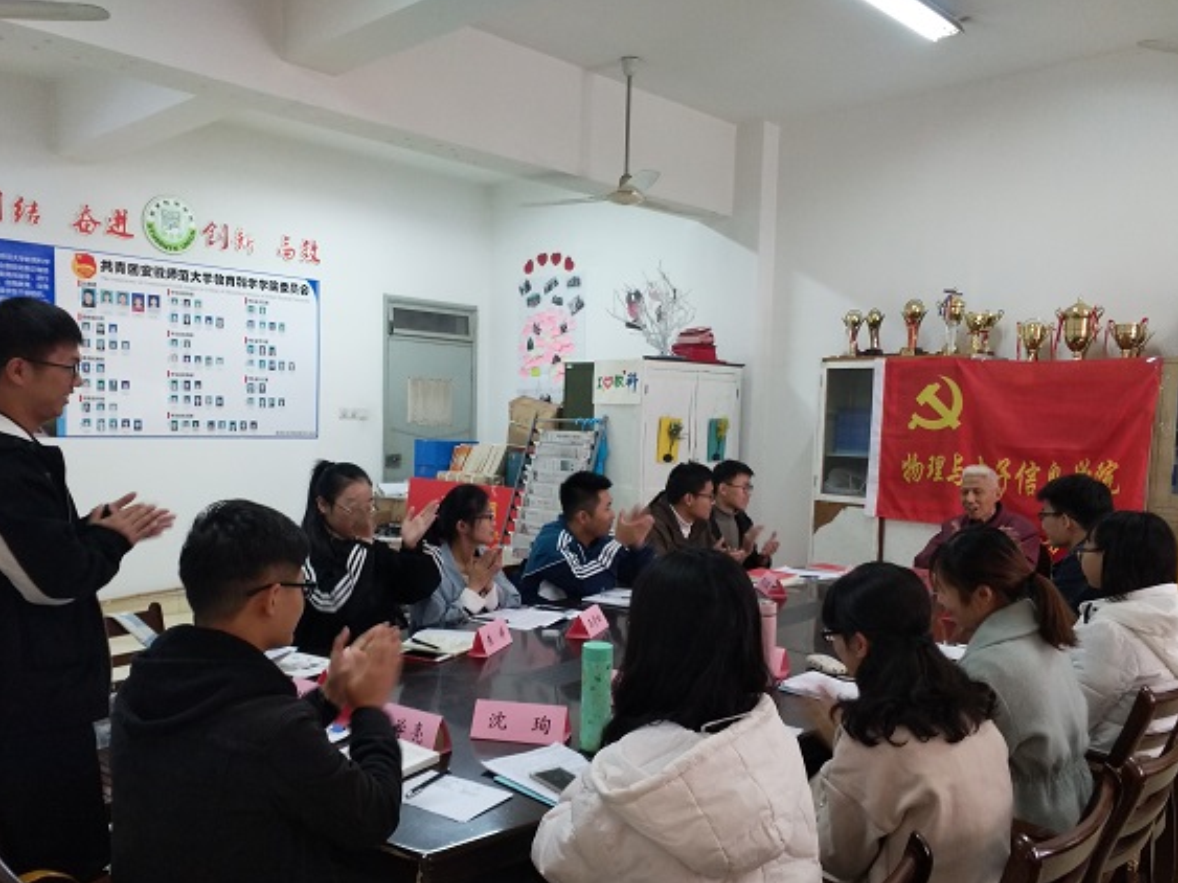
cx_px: 548
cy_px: 490
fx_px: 851
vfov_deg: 54.7
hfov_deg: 69.3
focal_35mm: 25
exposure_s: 1/33.3
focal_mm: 3.79
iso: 249
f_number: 2
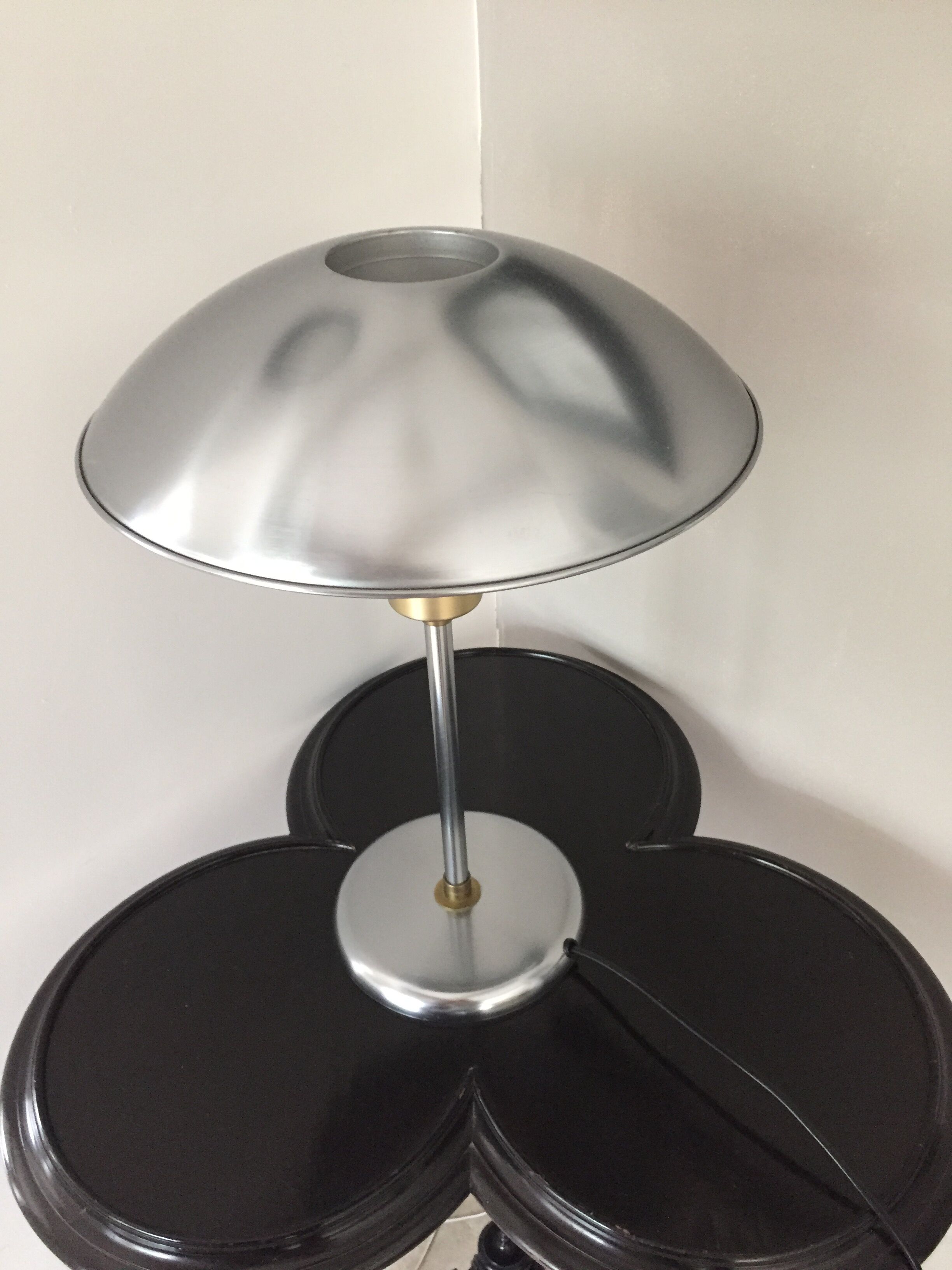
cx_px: 476
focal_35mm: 29
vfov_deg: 61.7
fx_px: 1063
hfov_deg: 48.2
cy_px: 635
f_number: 2.2
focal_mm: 4.15
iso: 250
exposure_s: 1/17
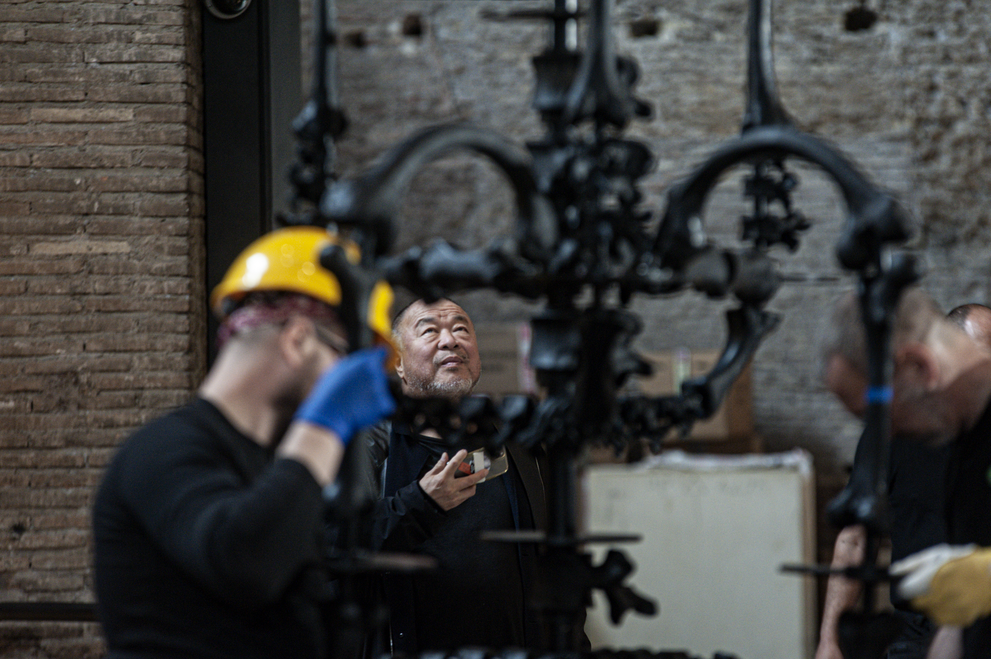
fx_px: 5502
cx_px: 496
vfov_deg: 6.9
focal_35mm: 200
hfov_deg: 10.3
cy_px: 330
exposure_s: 1/80
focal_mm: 200
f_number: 3.5
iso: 1000
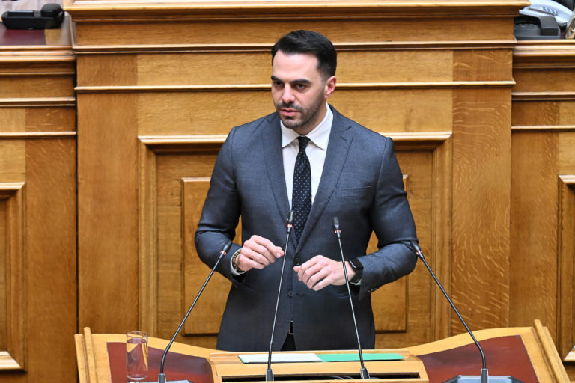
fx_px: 5590
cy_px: 192
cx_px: 288
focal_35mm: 350
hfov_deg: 5.9
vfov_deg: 3.9
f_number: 6
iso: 6400
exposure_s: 1/250
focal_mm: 350
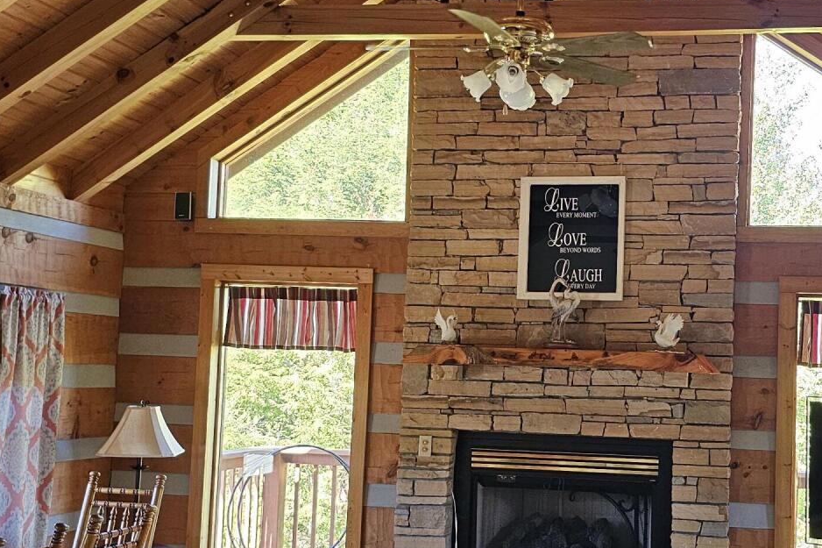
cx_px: 570
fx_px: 1164
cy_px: 310
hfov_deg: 38.3
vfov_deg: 26.5
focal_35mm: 51
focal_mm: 6.3
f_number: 1.7
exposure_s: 1/120
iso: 320
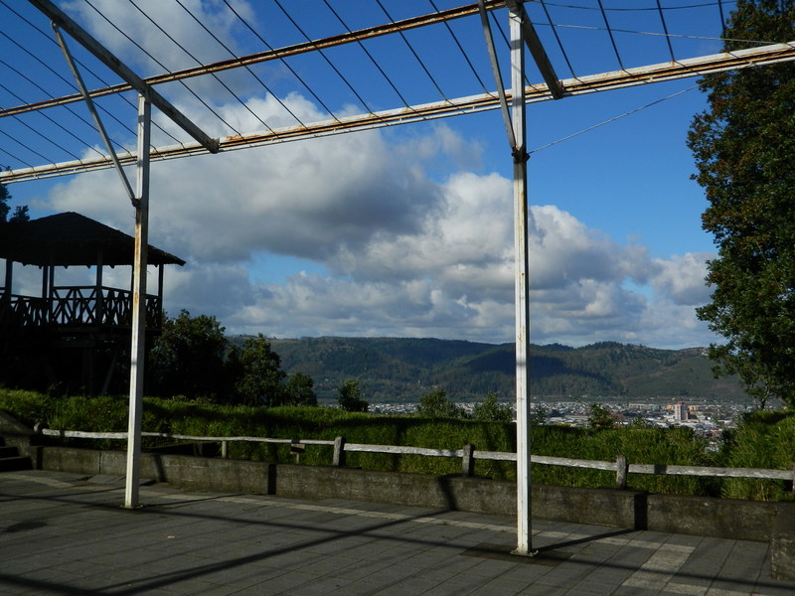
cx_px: 398
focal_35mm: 35
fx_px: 804
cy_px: 298
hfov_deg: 52.6
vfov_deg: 40.7
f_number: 9.4
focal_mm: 6.2
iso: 80
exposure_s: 1/250
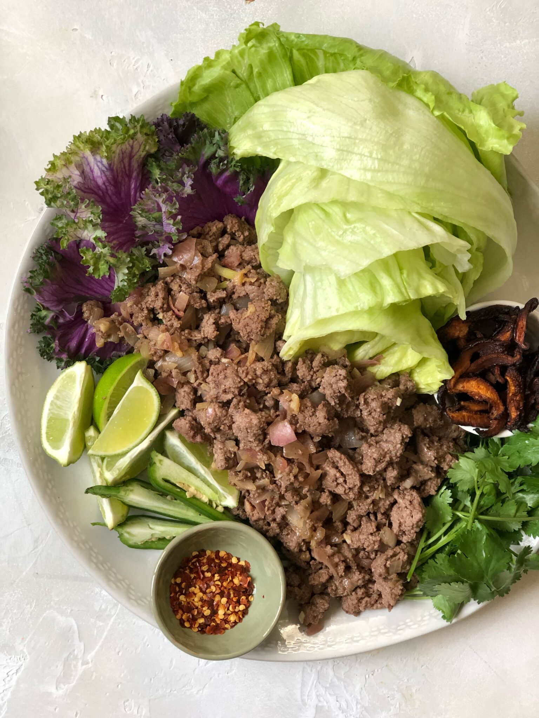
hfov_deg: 25.7
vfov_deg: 33.8
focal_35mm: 57
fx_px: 1183
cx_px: 270
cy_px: 359
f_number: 2.8
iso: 64
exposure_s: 1/30
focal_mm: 6.6
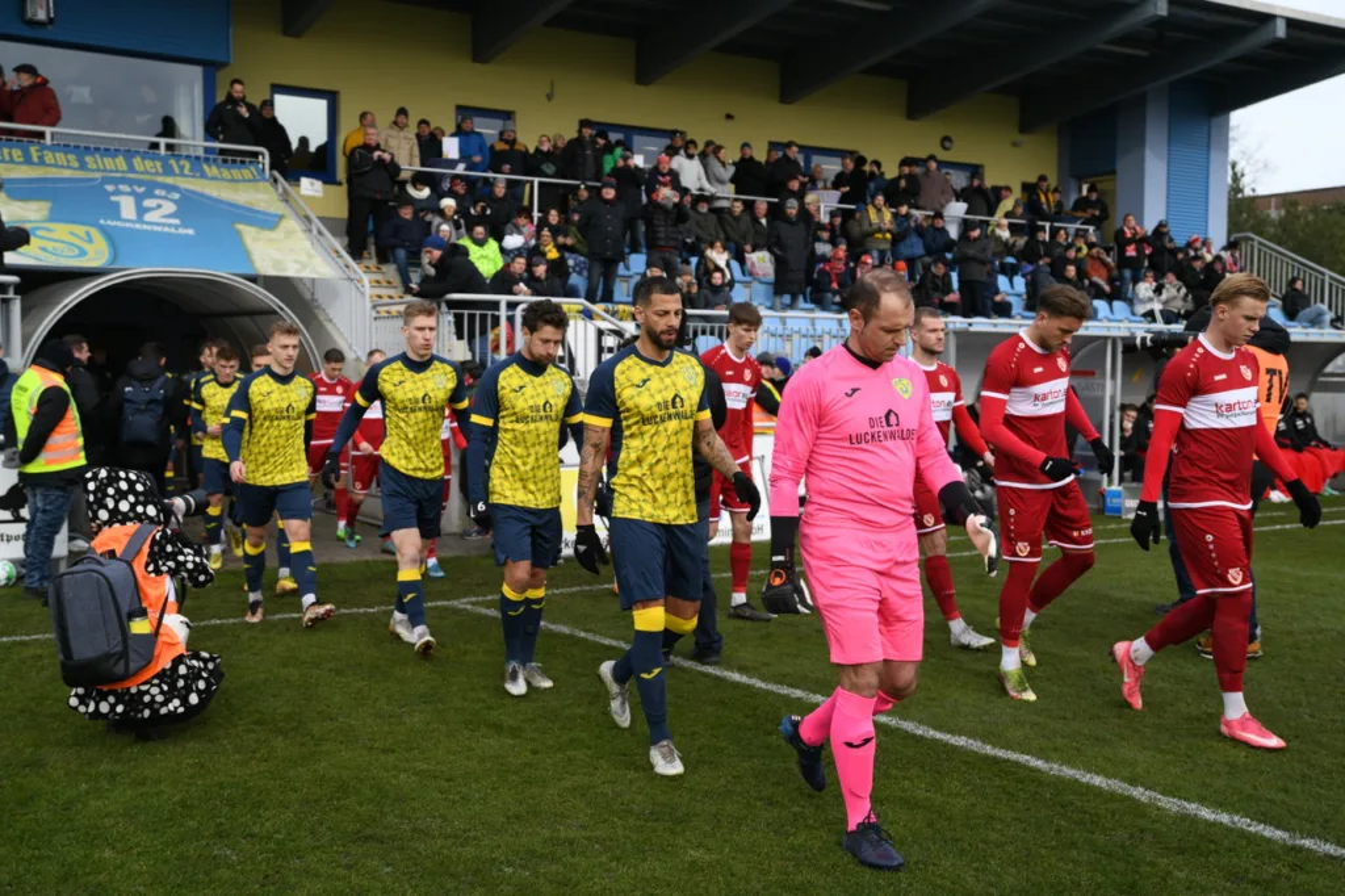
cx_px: 672
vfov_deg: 33.4
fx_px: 1494
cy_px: 448
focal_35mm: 40
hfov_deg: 48.5
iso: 100
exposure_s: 1/500
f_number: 3.2
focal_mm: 40
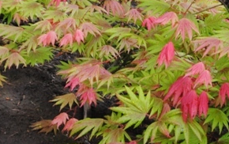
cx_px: 65
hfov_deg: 8.1
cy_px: -92
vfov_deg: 5.0
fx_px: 1618
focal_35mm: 259
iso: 200
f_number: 5.6
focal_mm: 48
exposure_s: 1/100
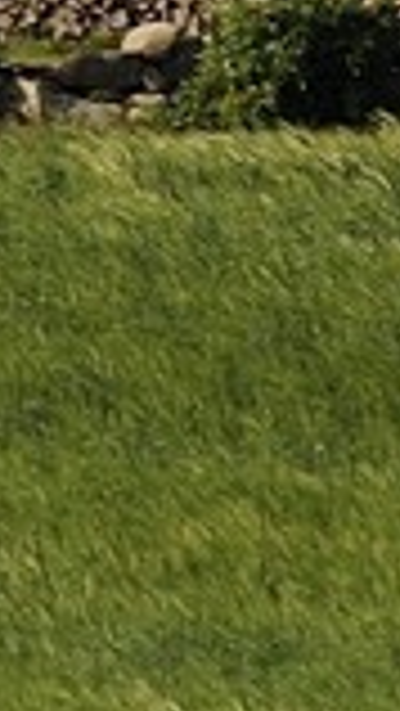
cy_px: 108
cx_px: -2198
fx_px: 40026
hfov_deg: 0.6
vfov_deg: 1.0
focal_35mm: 2125
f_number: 8
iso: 400
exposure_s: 1/640
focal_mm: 200
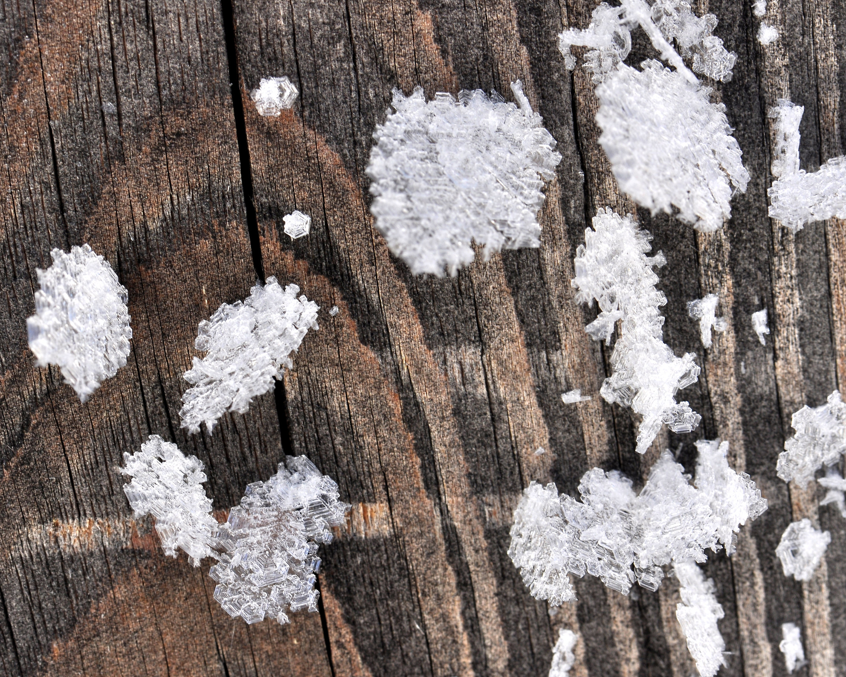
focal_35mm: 179
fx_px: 4471
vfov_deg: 8.7
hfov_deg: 10.8
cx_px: 422
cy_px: 338
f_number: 16
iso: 200
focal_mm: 105
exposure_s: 1/60
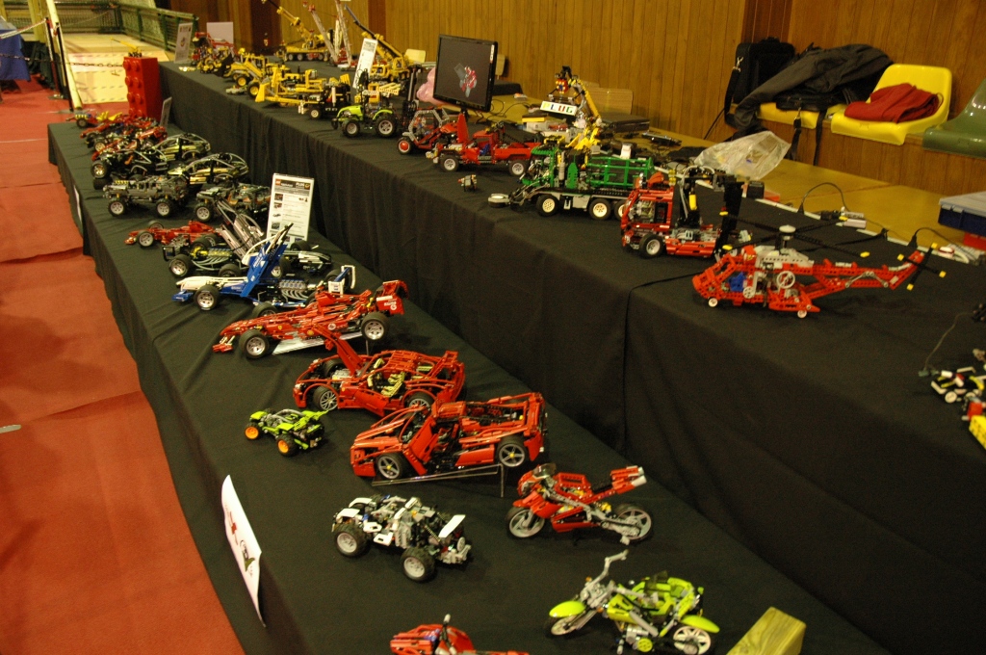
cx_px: 493
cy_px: 328
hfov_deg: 57.3
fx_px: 903
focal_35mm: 33
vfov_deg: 39.9
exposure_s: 1/8
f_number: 4.5
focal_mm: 22
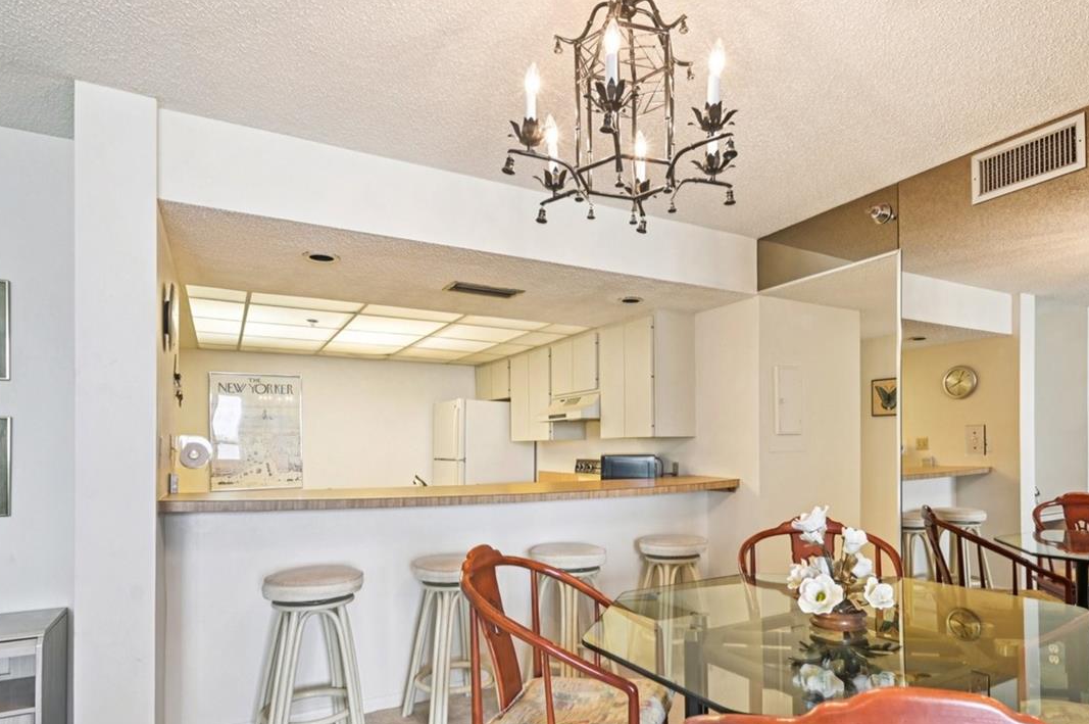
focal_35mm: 21
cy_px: 440
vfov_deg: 58.8
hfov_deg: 81.0
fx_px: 635
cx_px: 605
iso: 400
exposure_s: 1/10
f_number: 8
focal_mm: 14
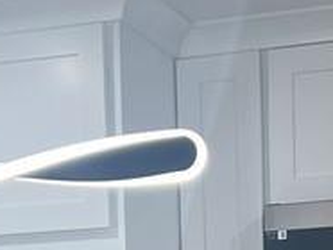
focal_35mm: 143
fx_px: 1377
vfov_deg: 9.3
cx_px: 233
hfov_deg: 13.8
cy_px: 611
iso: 64
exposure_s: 1/126
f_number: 1.5
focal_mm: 5.7
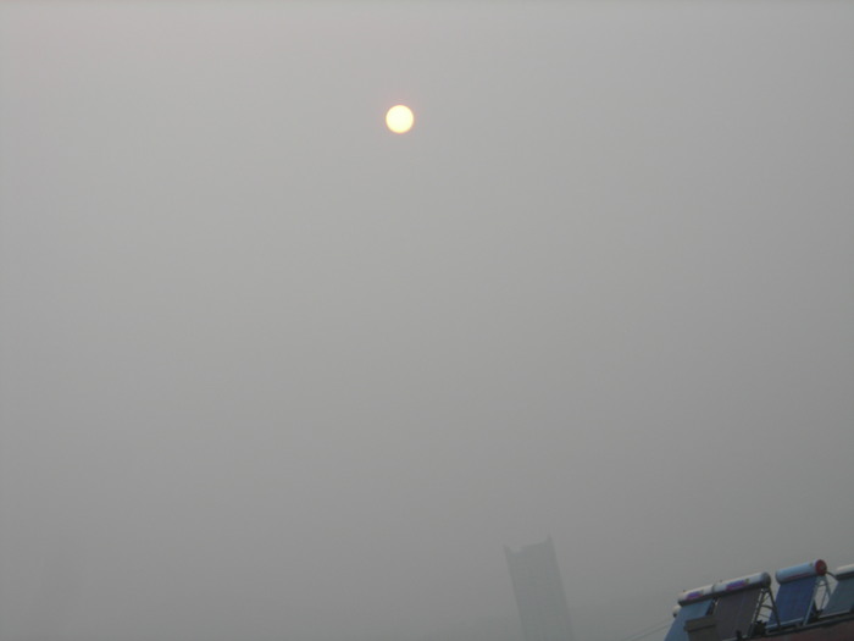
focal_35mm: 116
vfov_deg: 12.8
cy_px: 320
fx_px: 2862
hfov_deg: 17.0
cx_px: 427
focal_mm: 19.2
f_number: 5.3
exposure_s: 1/125
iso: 50
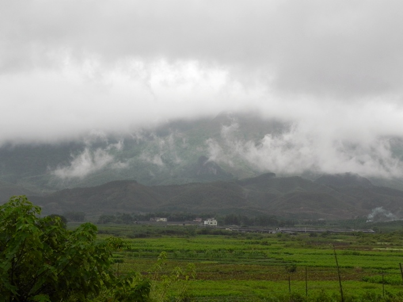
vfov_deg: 19.6
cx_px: 202
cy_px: 151
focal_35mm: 75
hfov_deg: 26.0
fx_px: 873
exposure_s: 1/222
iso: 160
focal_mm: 13.4
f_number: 5.6
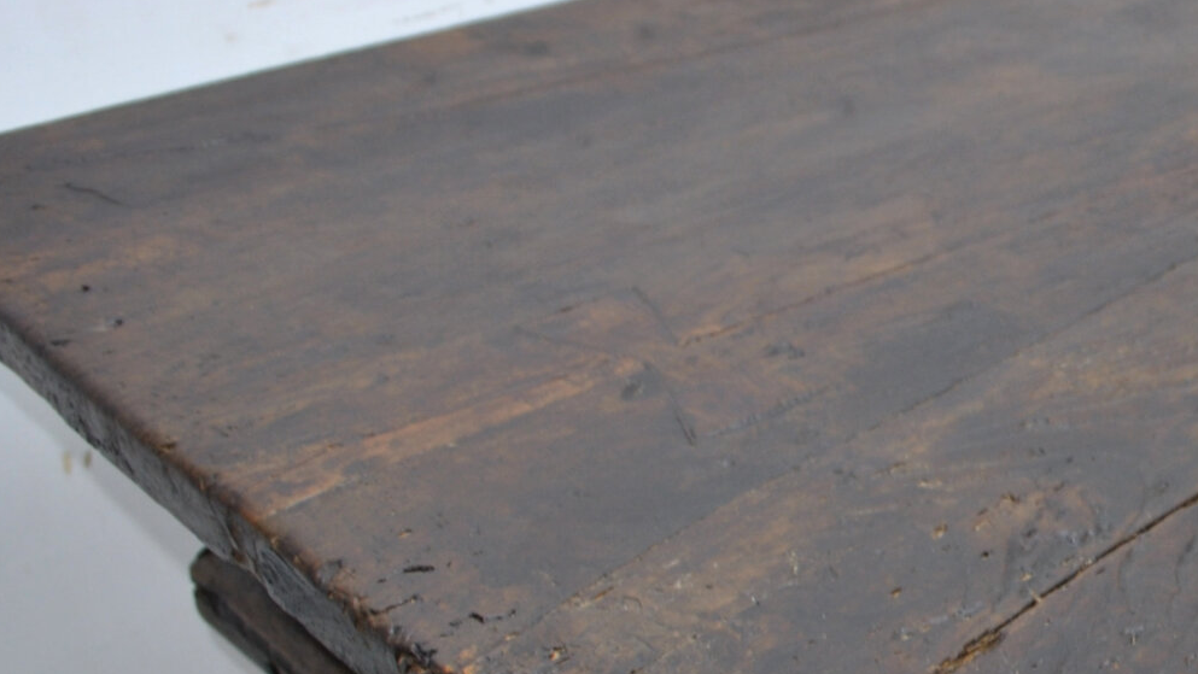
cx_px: 1425
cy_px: 421
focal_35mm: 73
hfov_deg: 26.0
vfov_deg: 16.5
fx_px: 2319
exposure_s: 1/10
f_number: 3.5
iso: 200
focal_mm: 18
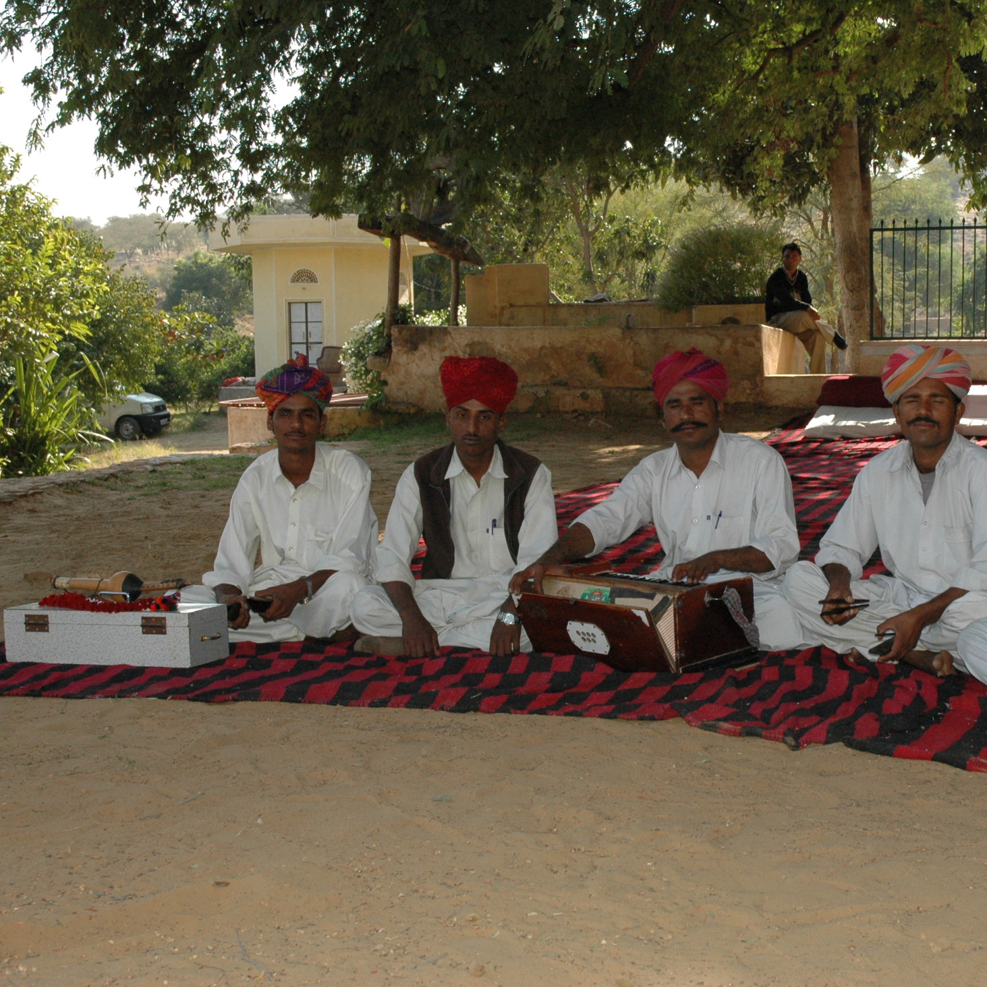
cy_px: 492
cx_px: 679
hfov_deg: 32.1
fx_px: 1698
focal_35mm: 53
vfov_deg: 32.4
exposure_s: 1/500
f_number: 7.1
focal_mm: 27
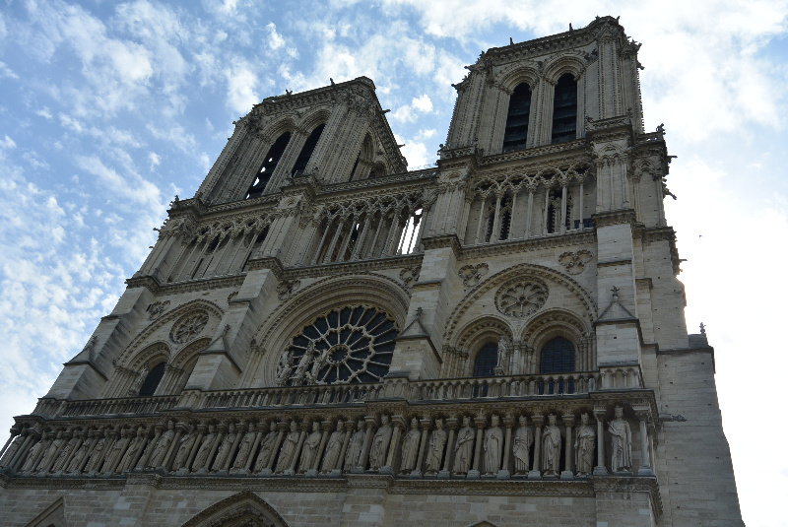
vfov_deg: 45.0
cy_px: 264
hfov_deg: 63.6
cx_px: 394
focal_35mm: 29
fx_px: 635
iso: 100
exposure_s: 1/1250
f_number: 4.5
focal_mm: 11
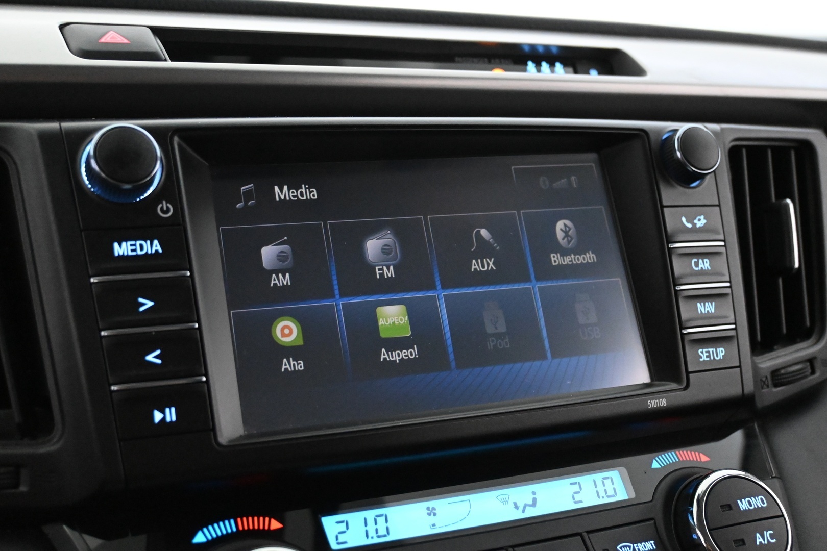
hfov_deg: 46.4
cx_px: 414
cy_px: 276
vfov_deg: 31.9
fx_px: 965
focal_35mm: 42
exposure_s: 1/50
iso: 7200
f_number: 4.5
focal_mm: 28
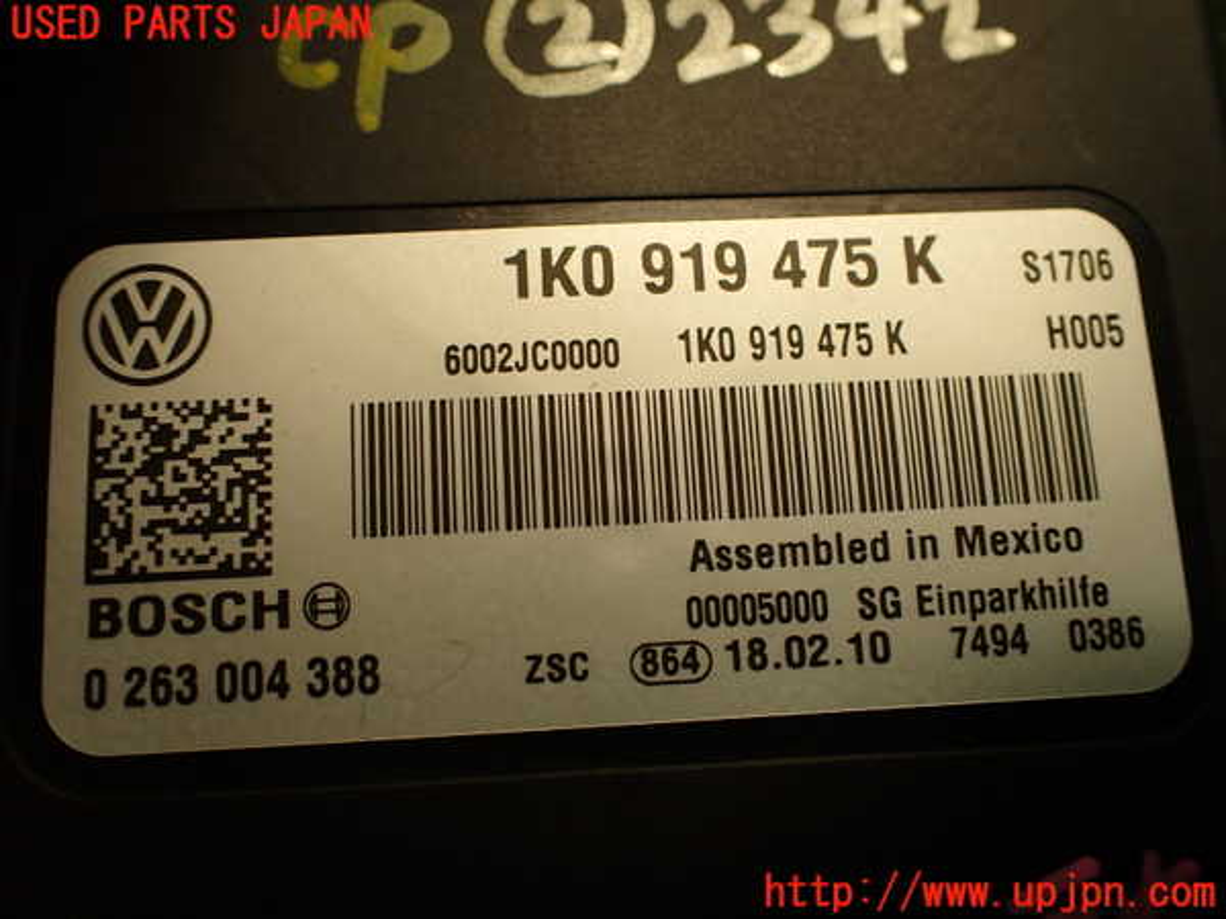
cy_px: 460
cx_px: 613
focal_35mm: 32
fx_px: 1133
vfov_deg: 44.2
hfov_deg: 56.8
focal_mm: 5.79
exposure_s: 1/60
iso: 160
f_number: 2.4
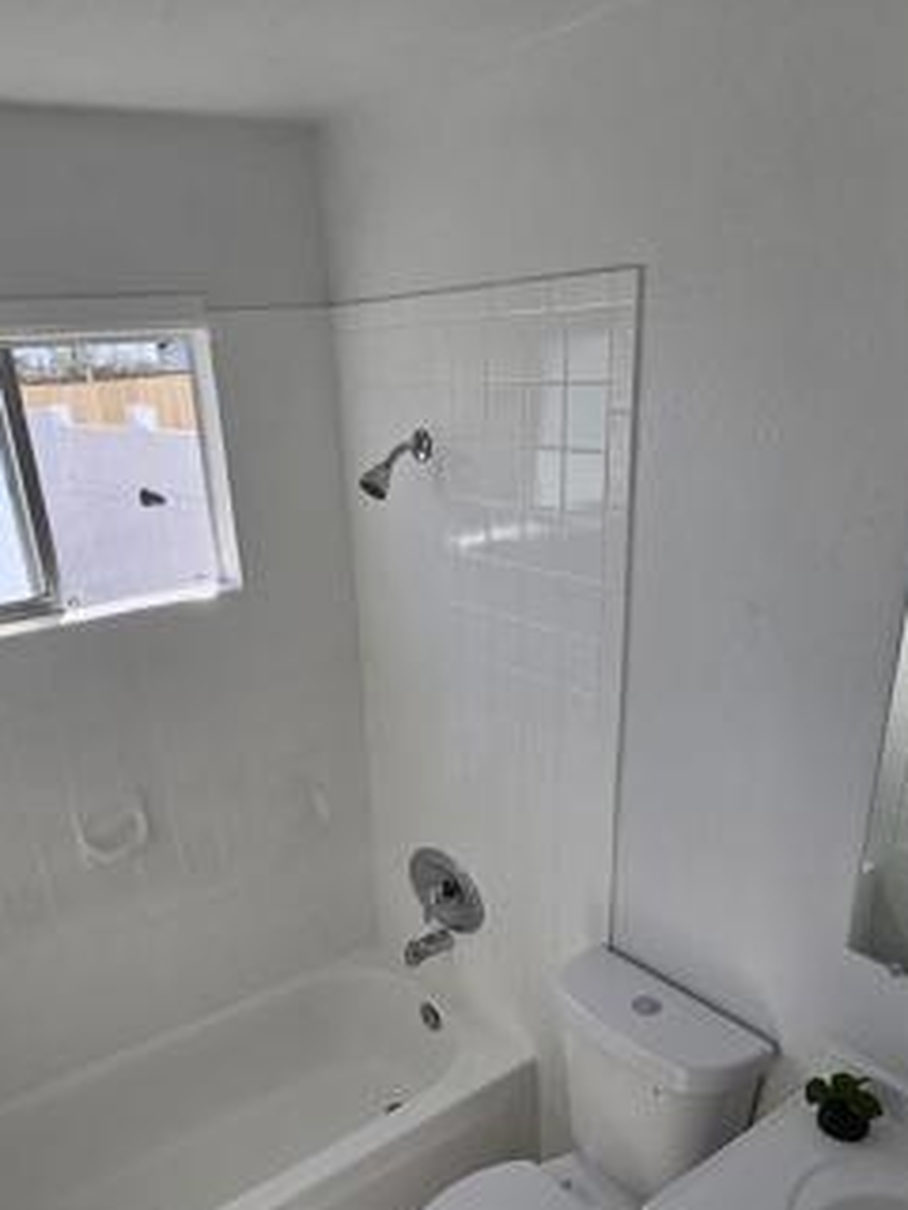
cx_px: 420
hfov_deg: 53.0
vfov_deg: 65.4
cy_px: 813
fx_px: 909
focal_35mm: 26
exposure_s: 1/245
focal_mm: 1.7
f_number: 2.2
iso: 32
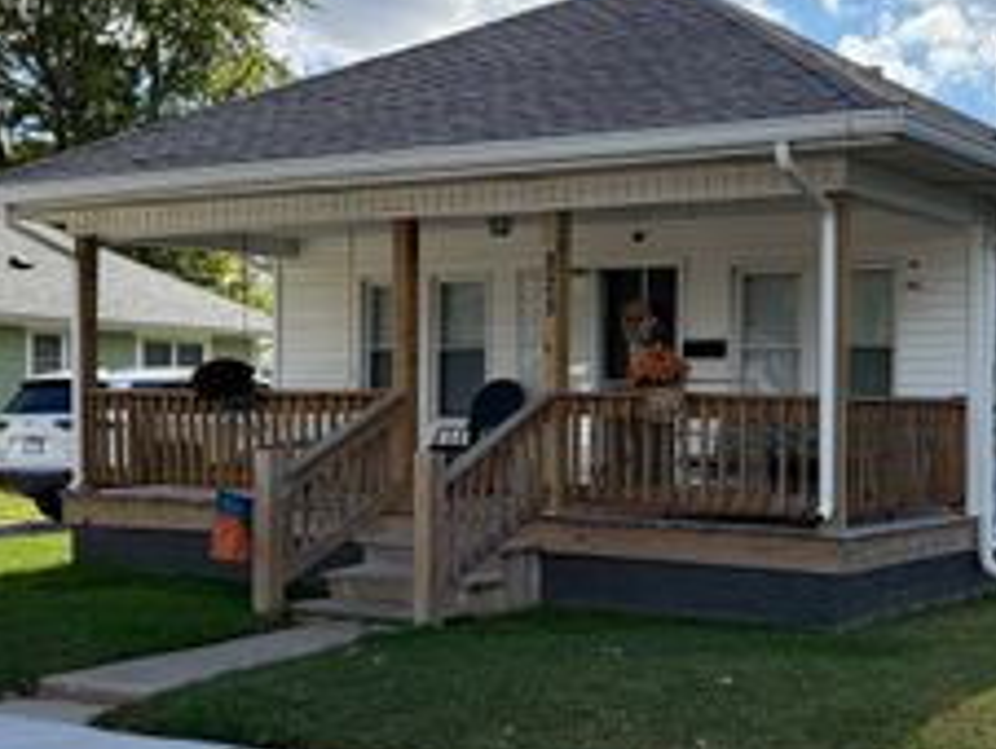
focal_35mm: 53
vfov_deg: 27.5
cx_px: 740
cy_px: 438
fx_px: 1527
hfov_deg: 35.4
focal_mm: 6.76
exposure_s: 1/3759
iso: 100
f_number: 1.78
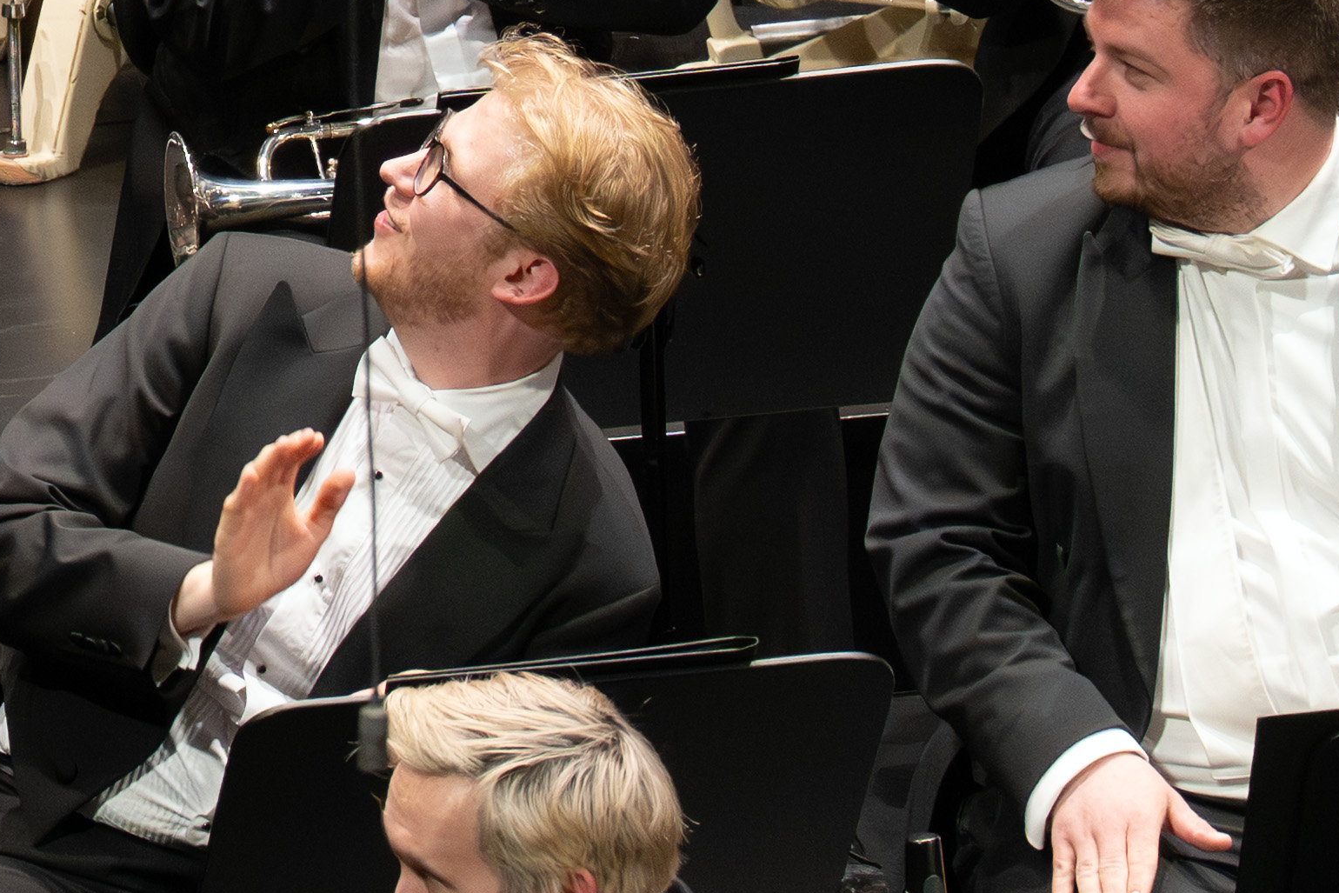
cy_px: -441
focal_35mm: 1072
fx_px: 39873
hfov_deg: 1.9
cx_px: -416
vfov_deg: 1.3
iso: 5000
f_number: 6.3
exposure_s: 1/200
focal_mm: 200
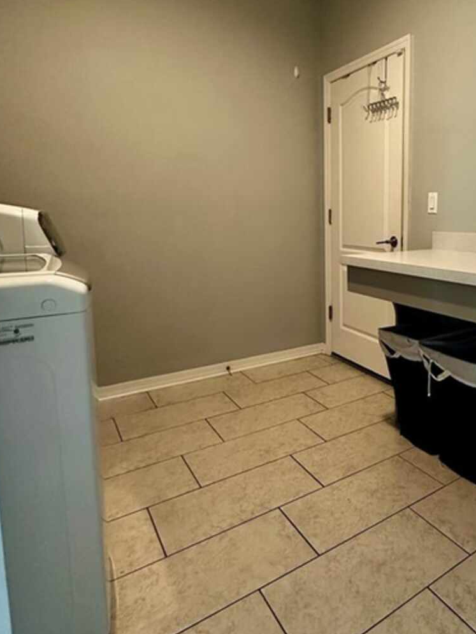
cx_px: 371
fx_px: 440
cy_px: 264
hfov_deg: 53.6
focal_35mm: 24
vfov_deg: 71.1
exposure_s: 1/60
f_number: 2.2
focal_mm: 2.22
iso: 400
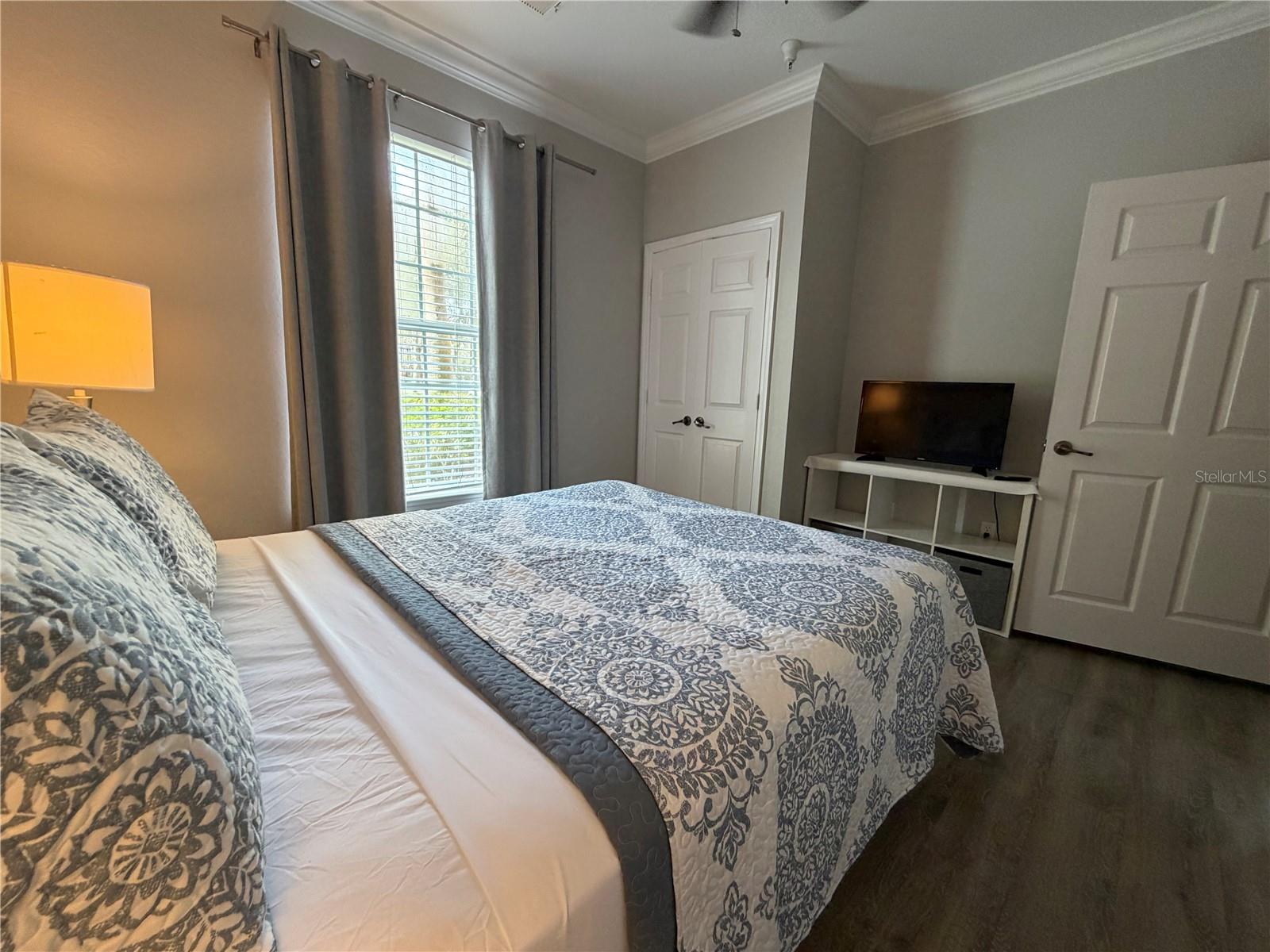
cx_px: 635
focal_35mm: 14
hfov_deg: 102.1
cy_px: 476
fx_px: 514
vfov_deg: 85.7
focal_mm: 2.22
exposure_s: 1/60
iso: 250
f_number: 2.2
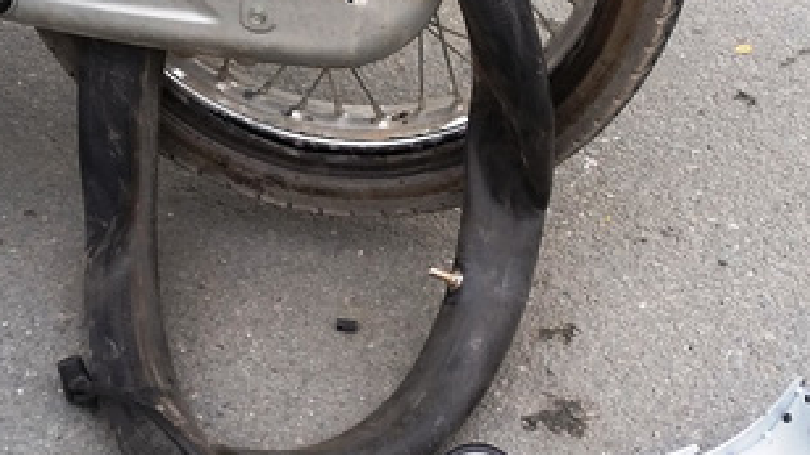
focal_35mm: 75
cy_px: 235
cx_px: 463
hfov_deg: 28.2
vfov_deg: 16.1
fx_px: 1610
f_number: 2.2
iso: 64
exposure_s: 1/33
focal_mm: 3.3
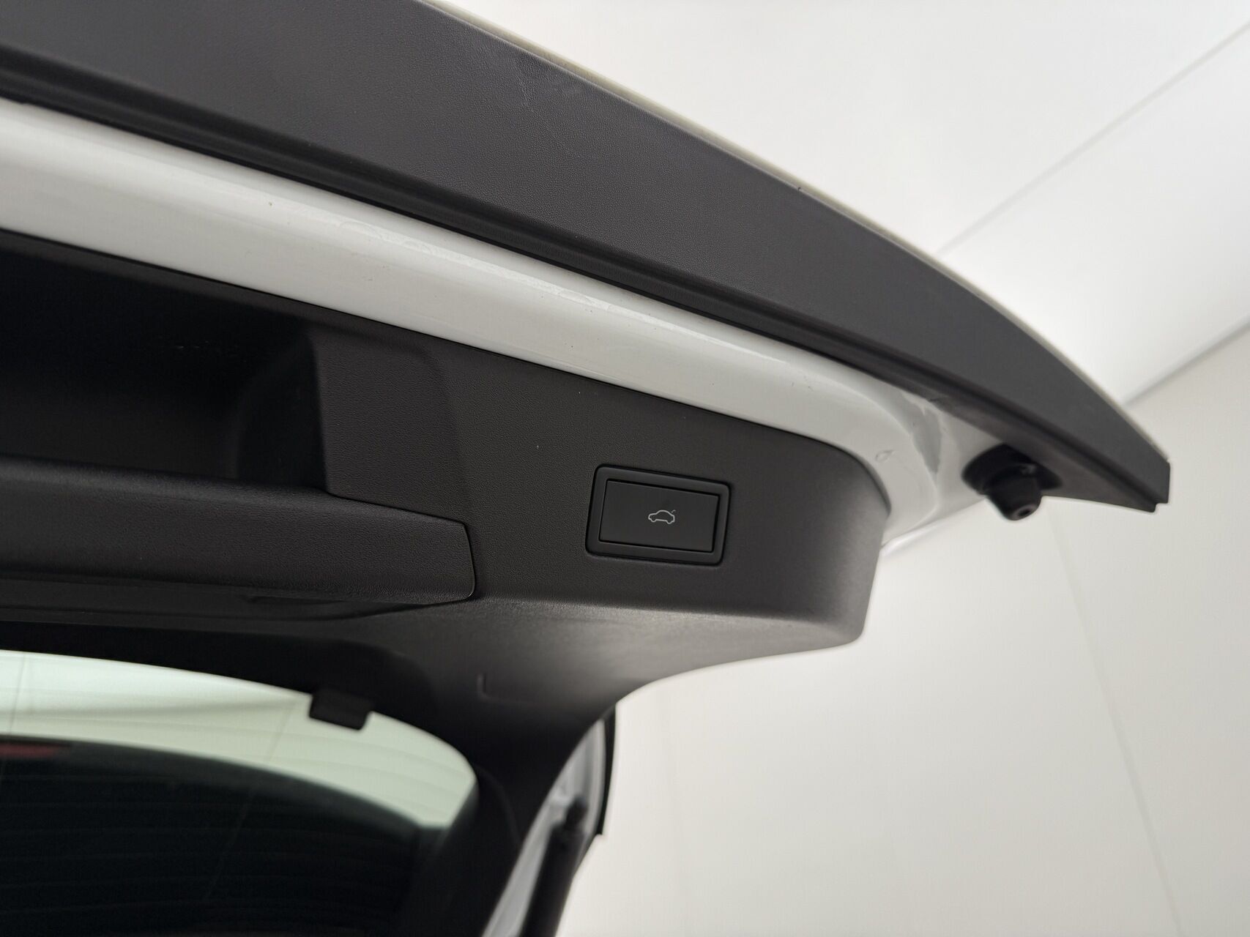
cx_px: 625
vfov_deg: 56.8
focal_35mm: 24
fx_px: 867
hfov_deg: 71.6
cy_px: 468
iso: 100
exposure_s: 1/100
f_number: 1.78
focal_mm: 6.76
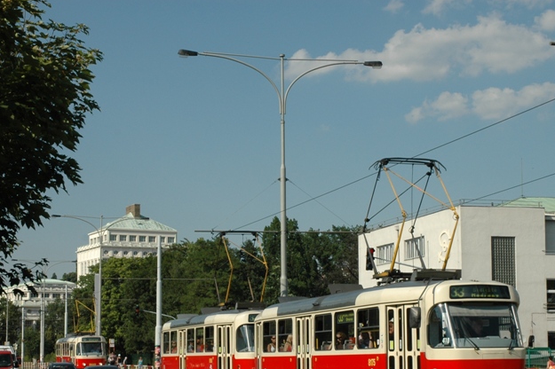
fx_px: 1171
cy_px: 274
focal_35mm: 76
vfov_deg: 17.8
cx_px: 293
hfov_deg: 26.7
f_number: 10
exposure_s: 1/400
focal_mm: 34
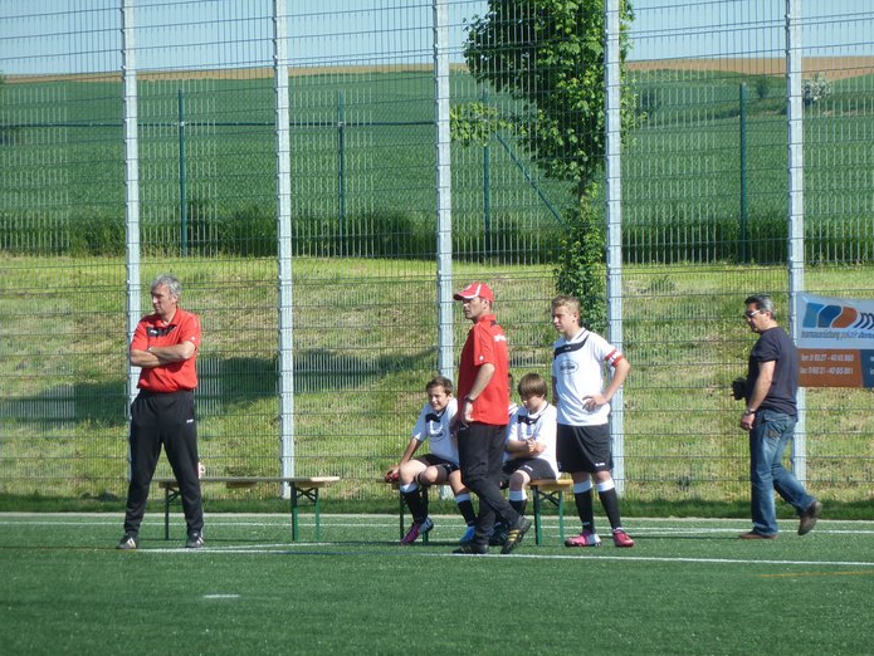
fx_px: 7629
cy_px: 329
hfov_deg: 6.6
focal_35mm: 302
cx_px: 436
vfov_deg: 4.9
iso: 80
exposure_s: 1/250
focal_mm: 49.2
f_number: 4.9
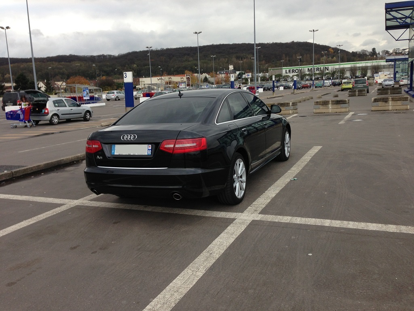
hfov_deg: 55.4
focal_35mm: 33
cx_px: 207
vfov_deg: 42.9
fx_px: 395
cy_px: 156
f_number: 2.4
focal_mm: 4.13
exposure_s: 1/129
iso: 50
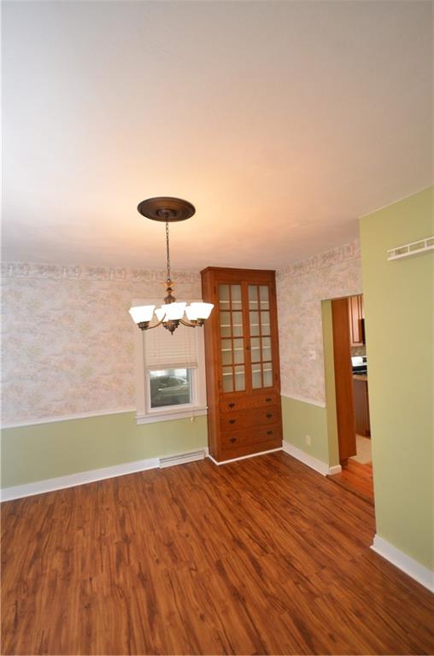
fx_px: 273
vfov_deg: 100.5
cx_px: 217
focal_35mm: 15
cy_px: 328
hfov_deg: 77.0
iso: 800
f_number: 4
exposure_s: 1/60
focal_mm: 10
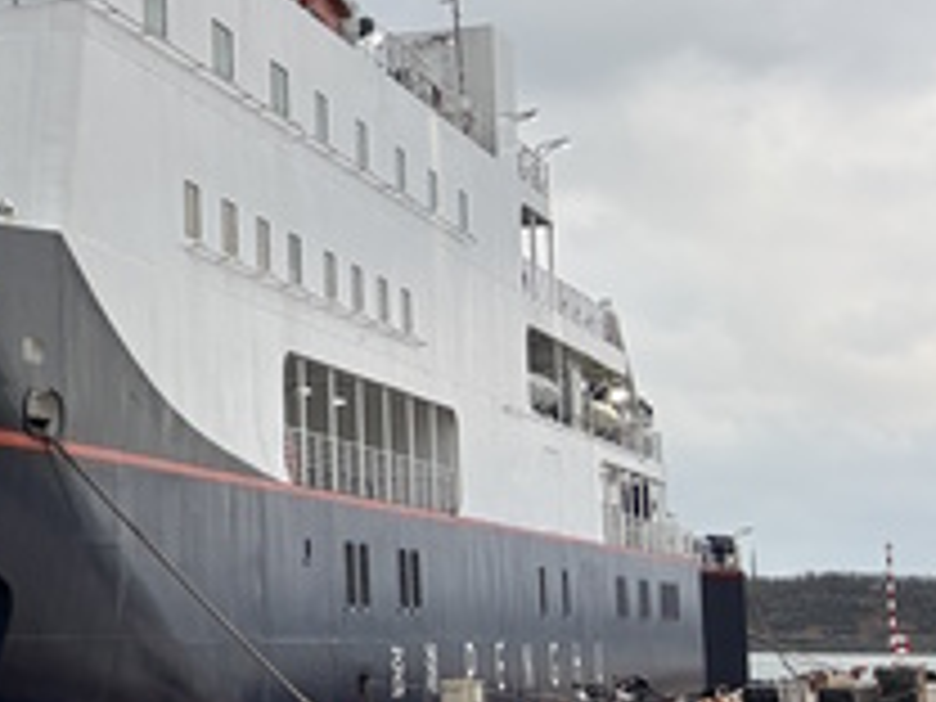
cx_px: -824
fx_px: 2704
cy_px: 320
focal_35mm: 100
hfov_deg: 16.1
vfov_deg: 14.8
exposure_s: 1/121
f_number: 1.6
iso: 40
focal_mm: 5.96
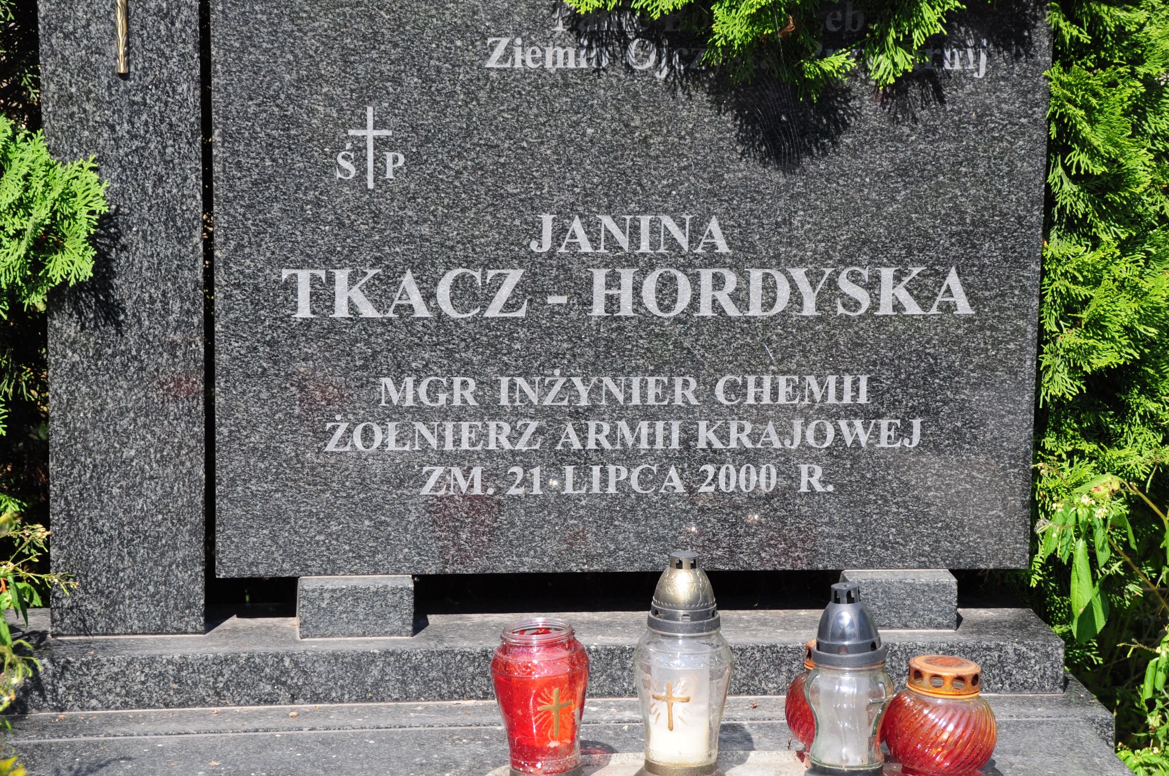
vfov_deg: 14.0
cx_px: 584
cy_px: 388
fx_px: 3162
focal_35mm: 98
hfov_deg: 20.9
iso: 400
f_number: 7.1
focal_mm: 65
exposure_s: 1/800
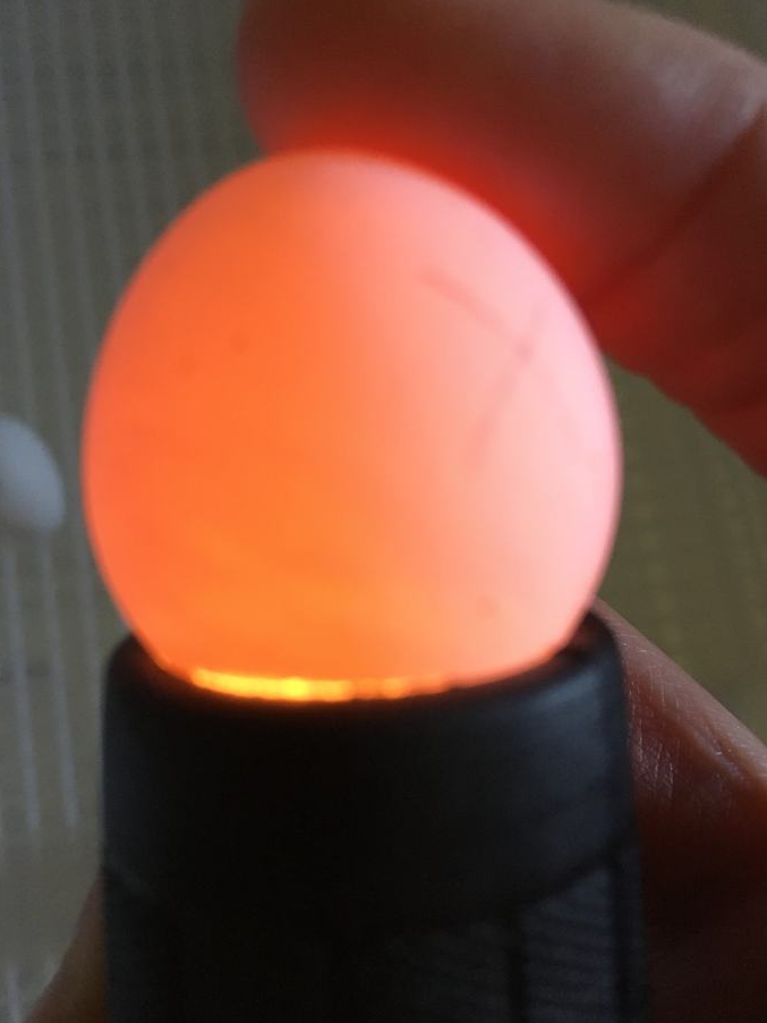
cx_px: 383
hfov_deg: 46.8
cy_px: 522
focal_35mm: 30
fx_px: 886
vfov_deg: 59.9
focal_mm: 4.15
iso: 160
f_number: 2.2
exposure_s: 1/30
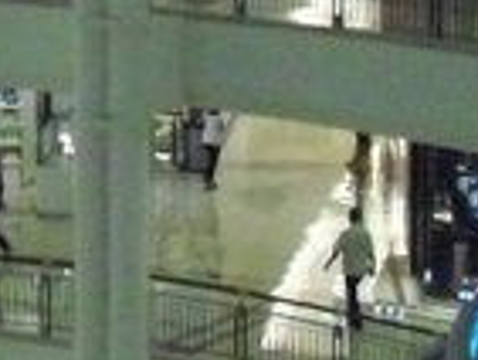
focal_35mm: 216
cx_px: -532
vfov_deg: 6.6
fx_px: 2985
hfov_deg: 8.6
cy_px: -452
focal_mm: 6.2
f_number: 2.8
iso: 800
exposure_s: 1/80
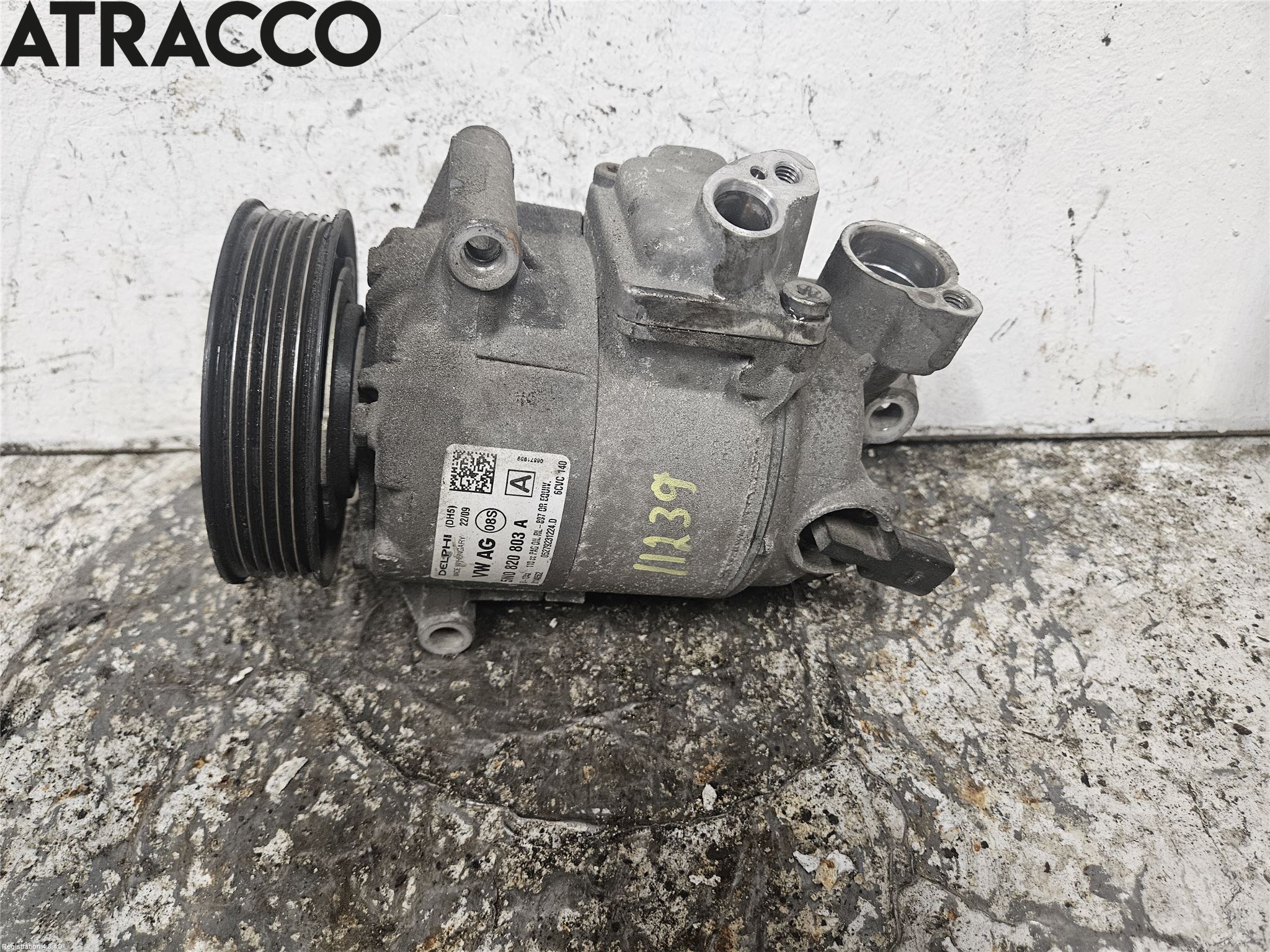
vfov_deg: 58.9
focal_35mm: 23
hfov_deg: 73.9
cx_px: 635
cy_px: 476
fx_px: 844
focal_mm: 5.4
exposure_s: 1/100
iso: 500
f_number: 1.8
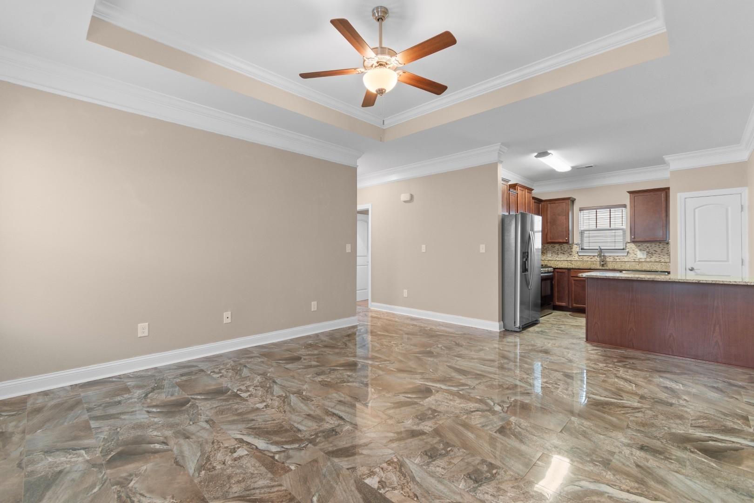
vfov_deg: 77.3
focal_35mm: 15
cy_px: 252
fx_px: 314
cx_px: 377
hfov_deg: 100.4
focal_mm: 10
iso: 100
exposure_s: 3
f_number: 4.5
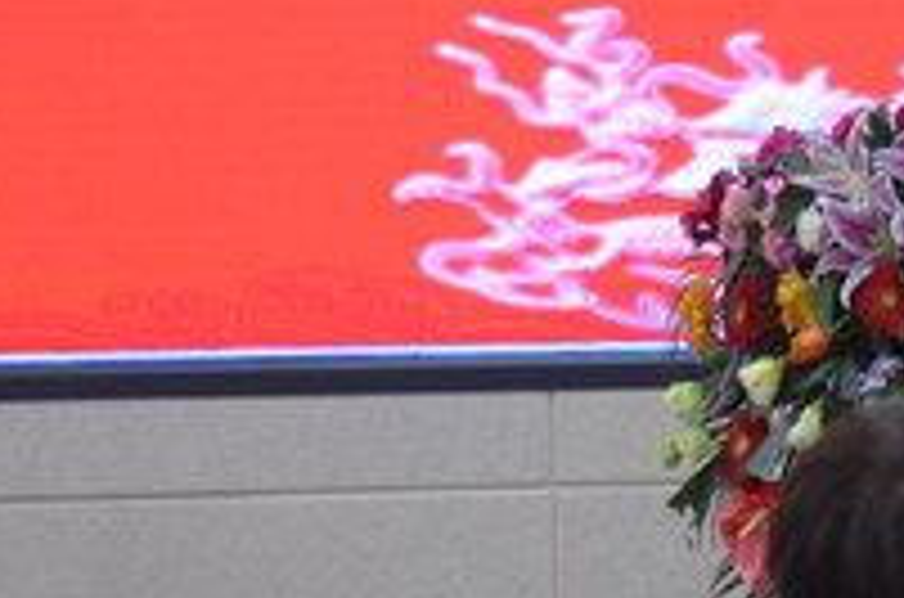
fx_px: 13478
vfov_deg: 2.5
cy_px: -142
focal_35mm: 538
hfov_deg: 3.8
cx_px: 693
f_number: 5.6
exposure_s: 1/80
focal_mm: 90
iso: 800
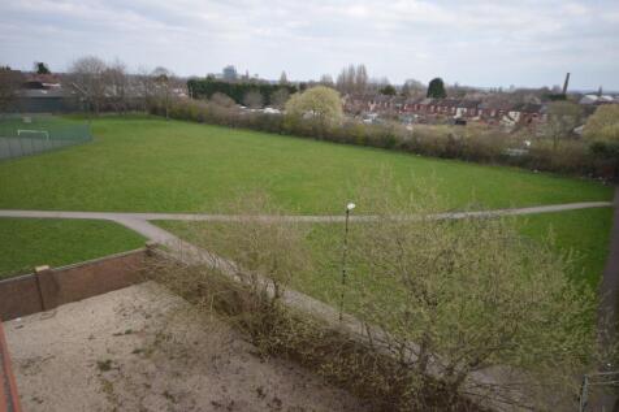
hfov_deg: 77.3
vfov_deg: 56.1
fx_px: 387
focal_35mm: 22
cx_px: 310
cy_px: 206
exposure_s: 1/160
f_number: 6.3
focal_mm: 15
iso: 100
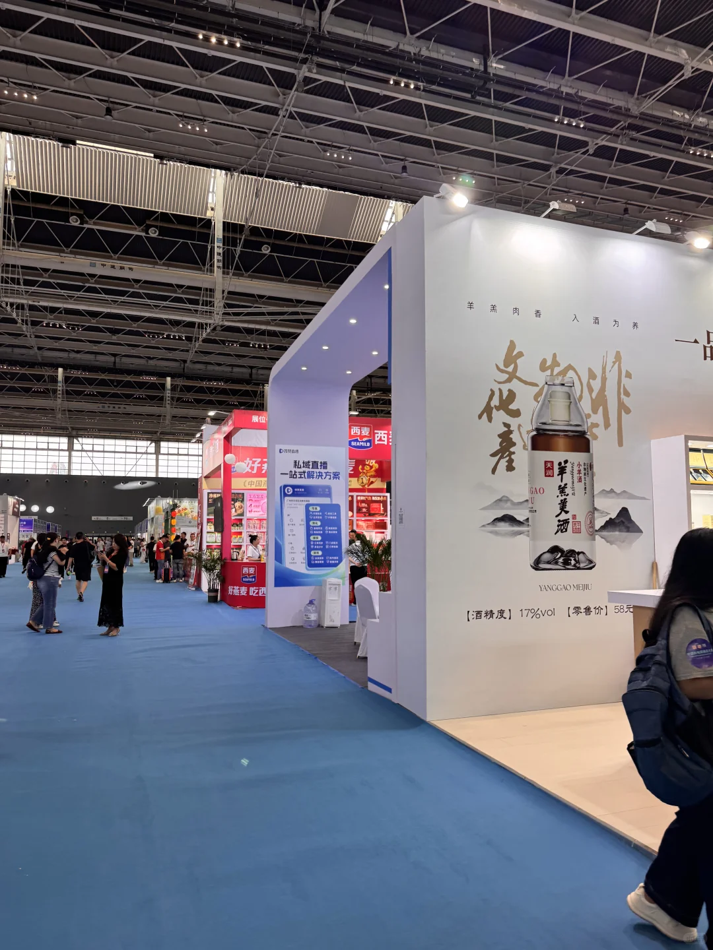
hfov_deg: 56.8
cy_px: 475
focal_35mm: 24
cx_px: 356
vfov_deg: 71.6
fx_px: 659
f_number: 1.78
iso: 100
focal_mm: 6.76
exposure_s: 1/100
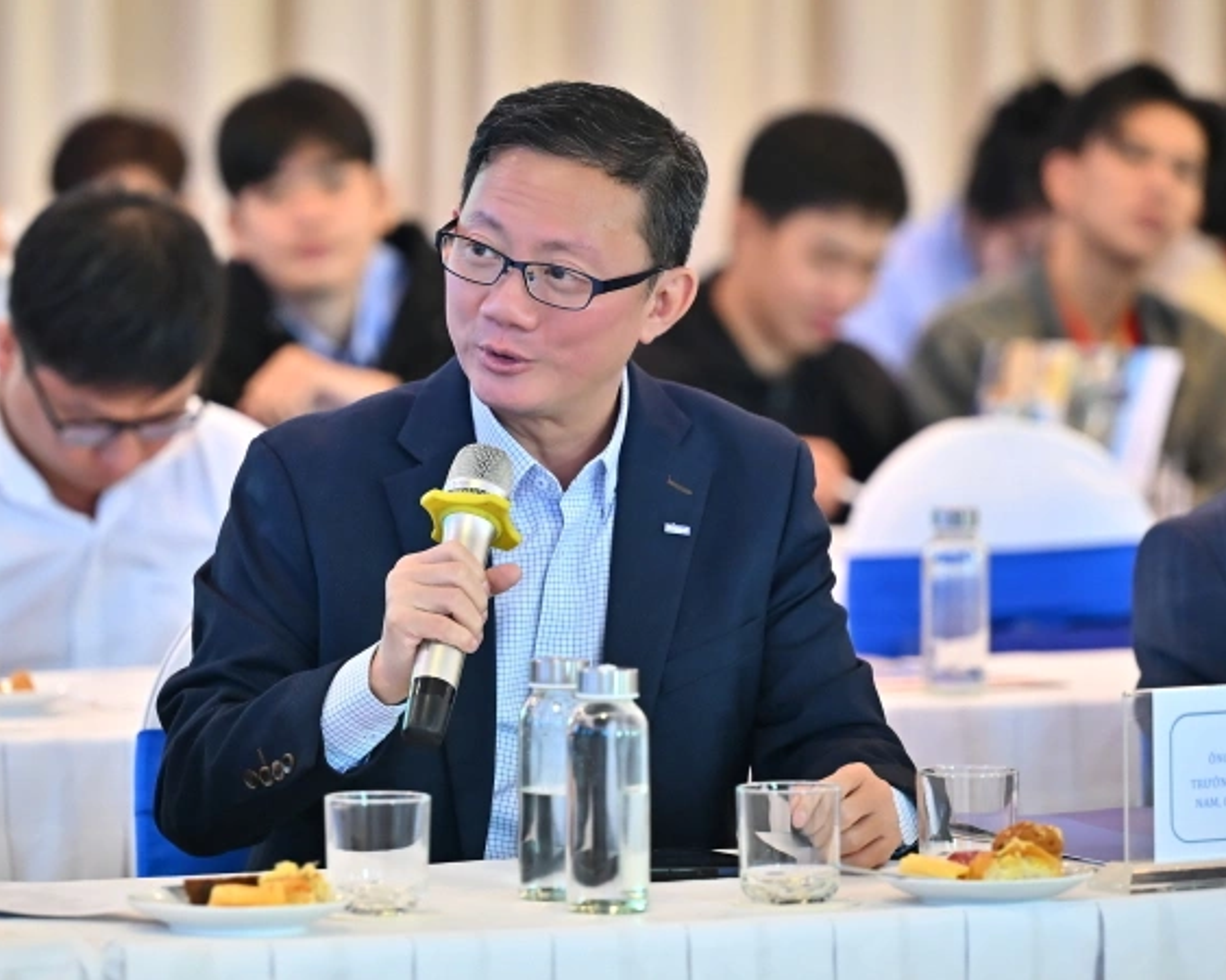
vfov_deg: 5.9
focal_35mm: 263
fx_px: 9540
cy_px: 491
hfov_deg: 7.4
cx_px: 527
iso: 2000
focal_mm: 155
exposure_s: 1/200
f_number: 2.8
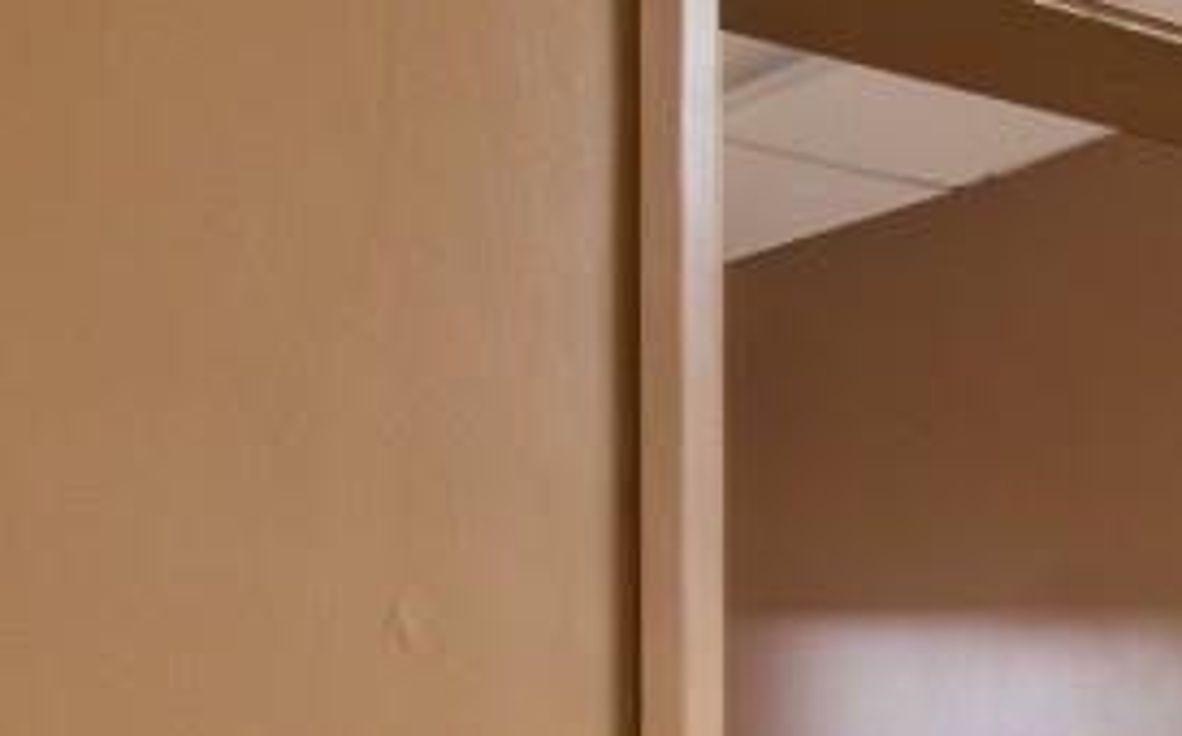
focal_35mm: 103
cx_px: 1667
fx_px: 3315
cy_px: 1121
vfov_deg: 12.1
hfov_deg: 18.4
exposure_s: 1/2
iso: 100
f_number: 4.8
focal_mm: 11.5
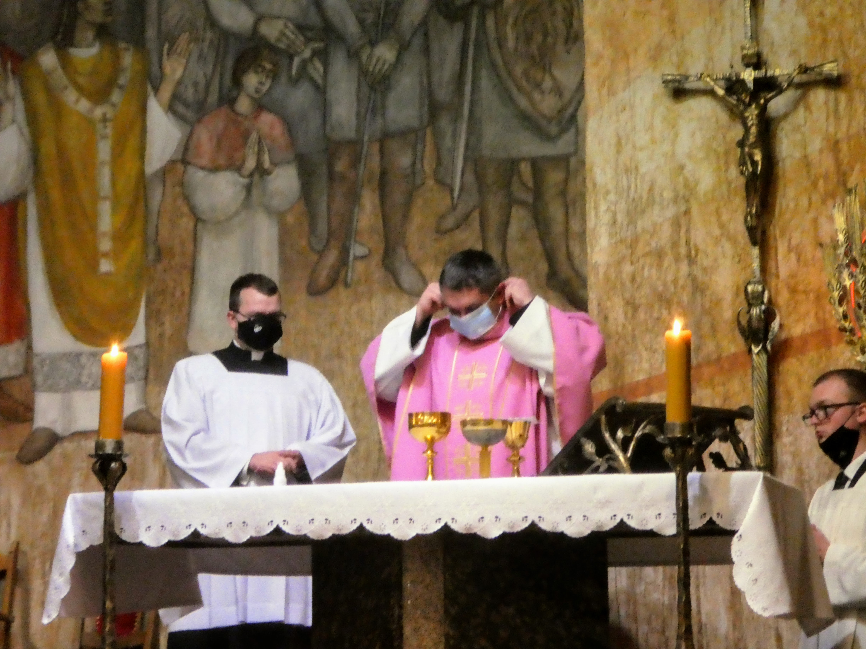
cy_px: 324
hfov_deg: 23.3
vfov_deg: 17.6
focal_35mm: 84
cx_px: 433
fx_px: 2101
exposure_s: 1/13
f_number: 4.8
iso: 1600
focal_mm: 15
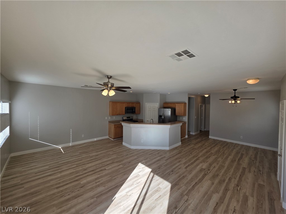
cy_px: 107
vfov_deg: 89.9
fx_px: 107
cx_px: 143
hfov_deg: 106.2
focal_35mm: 13
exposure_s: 1/405
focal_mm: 2.2
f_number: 1.9
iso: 40
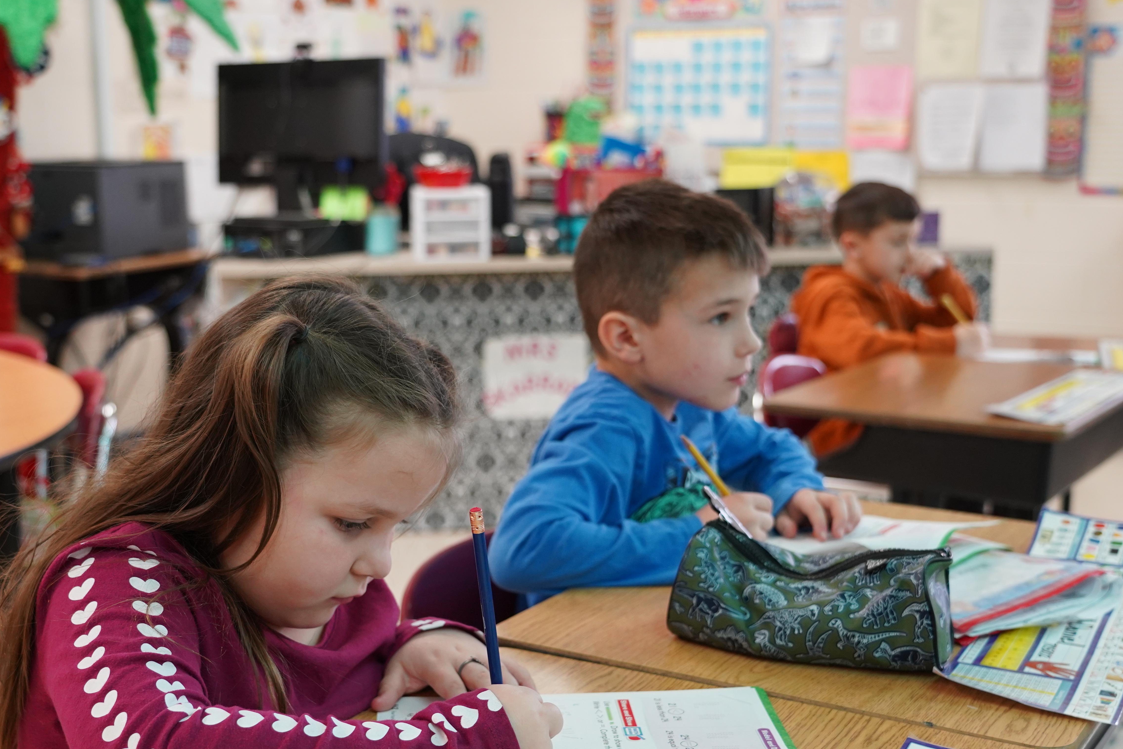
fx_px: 1560
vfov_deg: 26.9
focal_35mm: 50
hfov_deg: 39.6
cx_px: 511
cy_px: 466
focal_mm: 38
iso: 1600
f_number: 4
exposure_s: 1/160
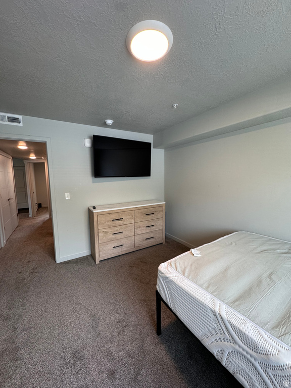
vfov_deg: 102.1
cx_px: 146
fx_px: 157
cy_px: 194
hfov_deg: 85.7
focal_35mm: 14
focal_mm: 2.22
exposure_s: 1/120
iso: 200
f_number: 2.2
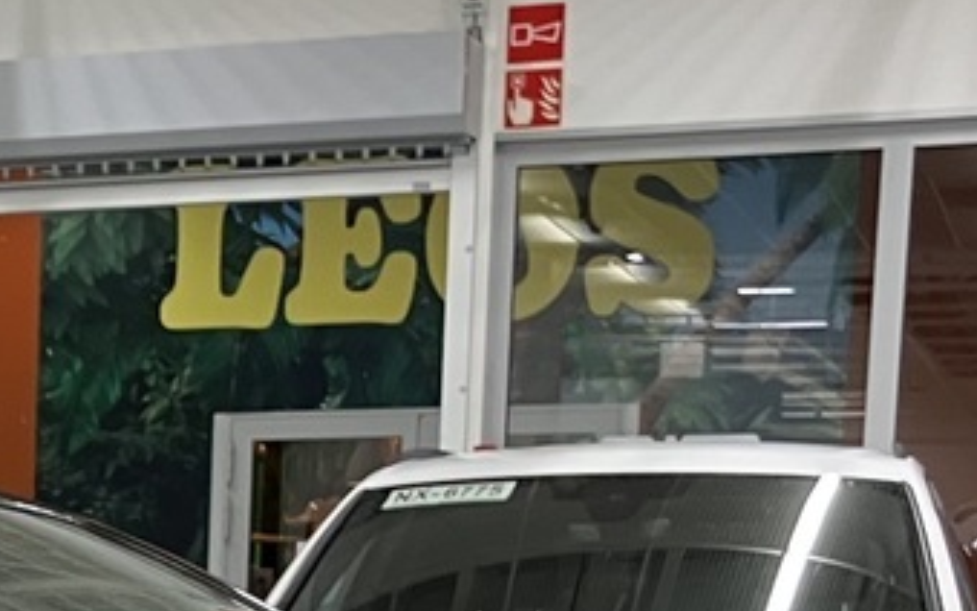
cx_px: -392
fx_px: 3355
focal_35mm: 126
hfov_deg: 15.5
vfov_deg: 9.6
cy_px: 1311
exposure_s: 1/50
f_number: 1.8
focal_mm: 3.99
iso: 100
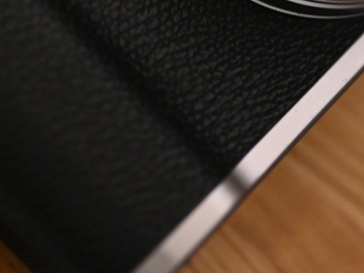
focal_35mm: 187
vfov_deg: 7.7
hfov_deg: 10.5
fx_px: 1966
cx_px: 384
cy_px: -190
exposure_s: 1/60
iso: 1000
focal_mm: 50
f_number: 1.8
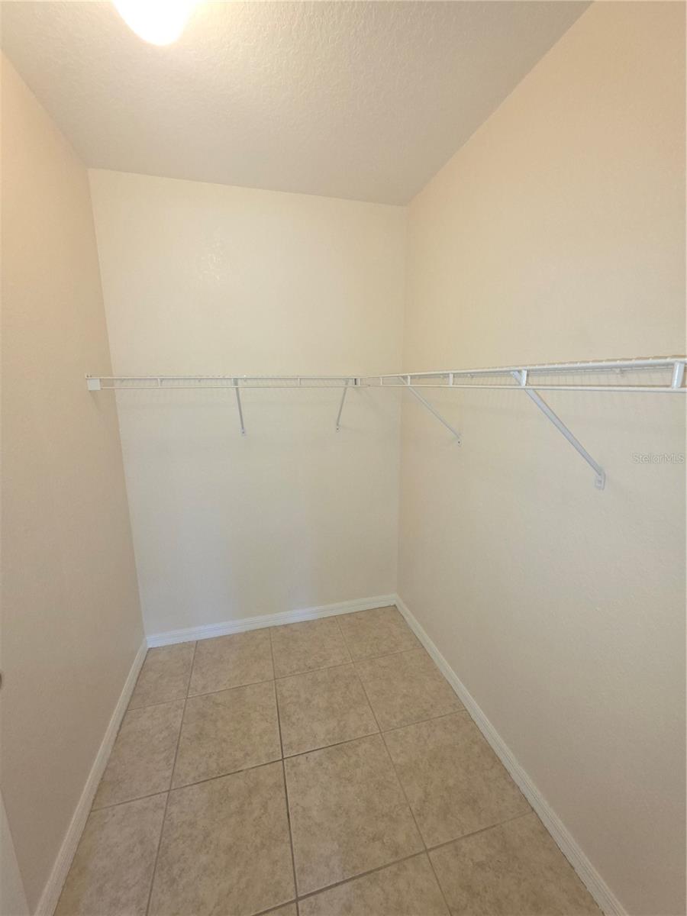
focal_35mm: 13
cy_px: 458
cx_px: 344
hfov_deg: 89.9
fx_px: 344
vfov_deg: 106.2
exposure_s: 1/60
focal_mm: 2.2
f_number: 1.9
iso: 160
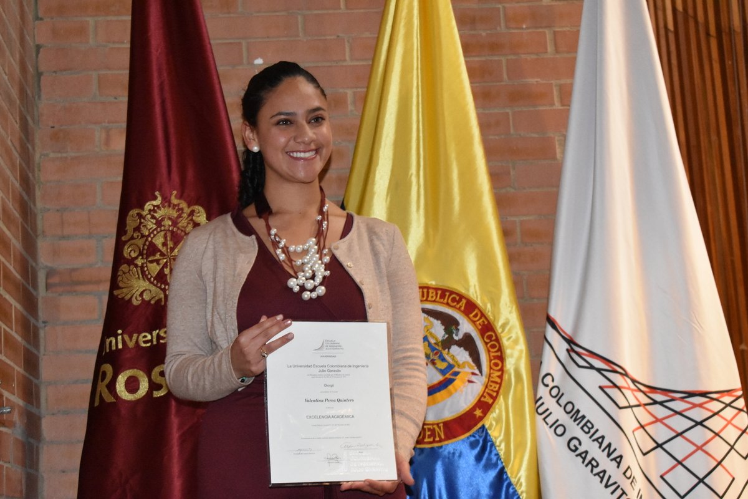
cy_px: 250
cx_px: 374
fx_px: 1496
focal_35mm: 72
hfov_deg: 28.1
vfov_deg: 18.9
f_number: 5.3
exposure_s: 1/60
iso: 6400
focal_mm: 48
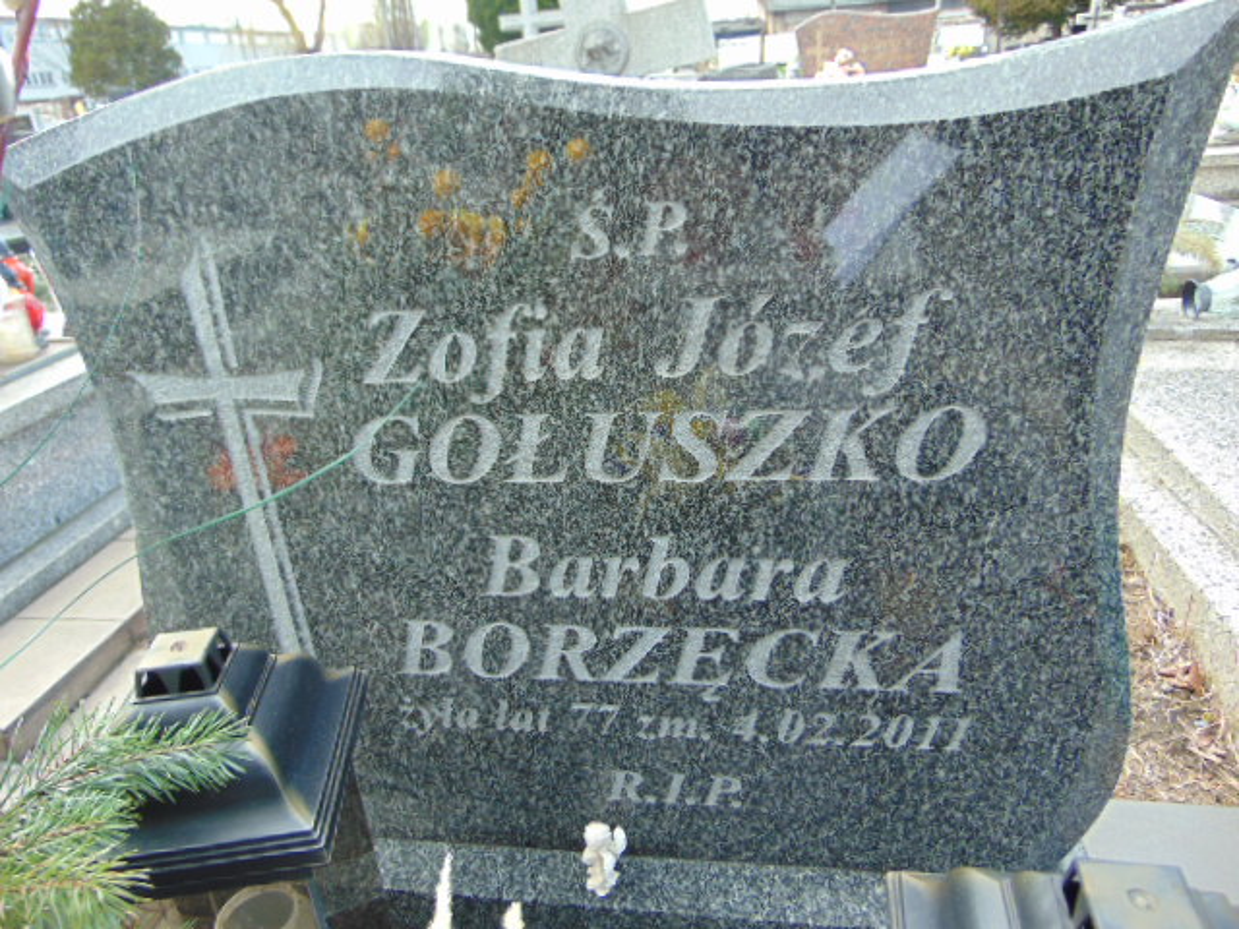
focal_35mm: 25
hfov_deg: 69.4
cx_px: 620
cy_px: 464
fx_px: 895
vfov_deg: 54.9
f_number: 3
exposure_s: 1/125
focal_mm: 4.5
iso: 80
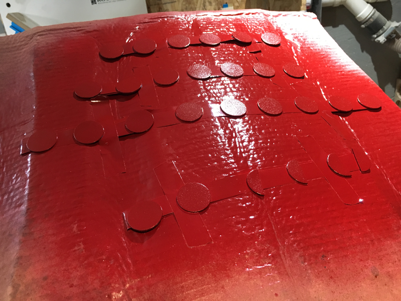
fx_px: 336
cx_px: 200
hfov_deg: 61.7
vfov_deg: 48.2
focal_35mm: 29
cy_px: 150
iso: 160
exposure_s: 1/30
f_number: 2.2
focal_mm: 4.15
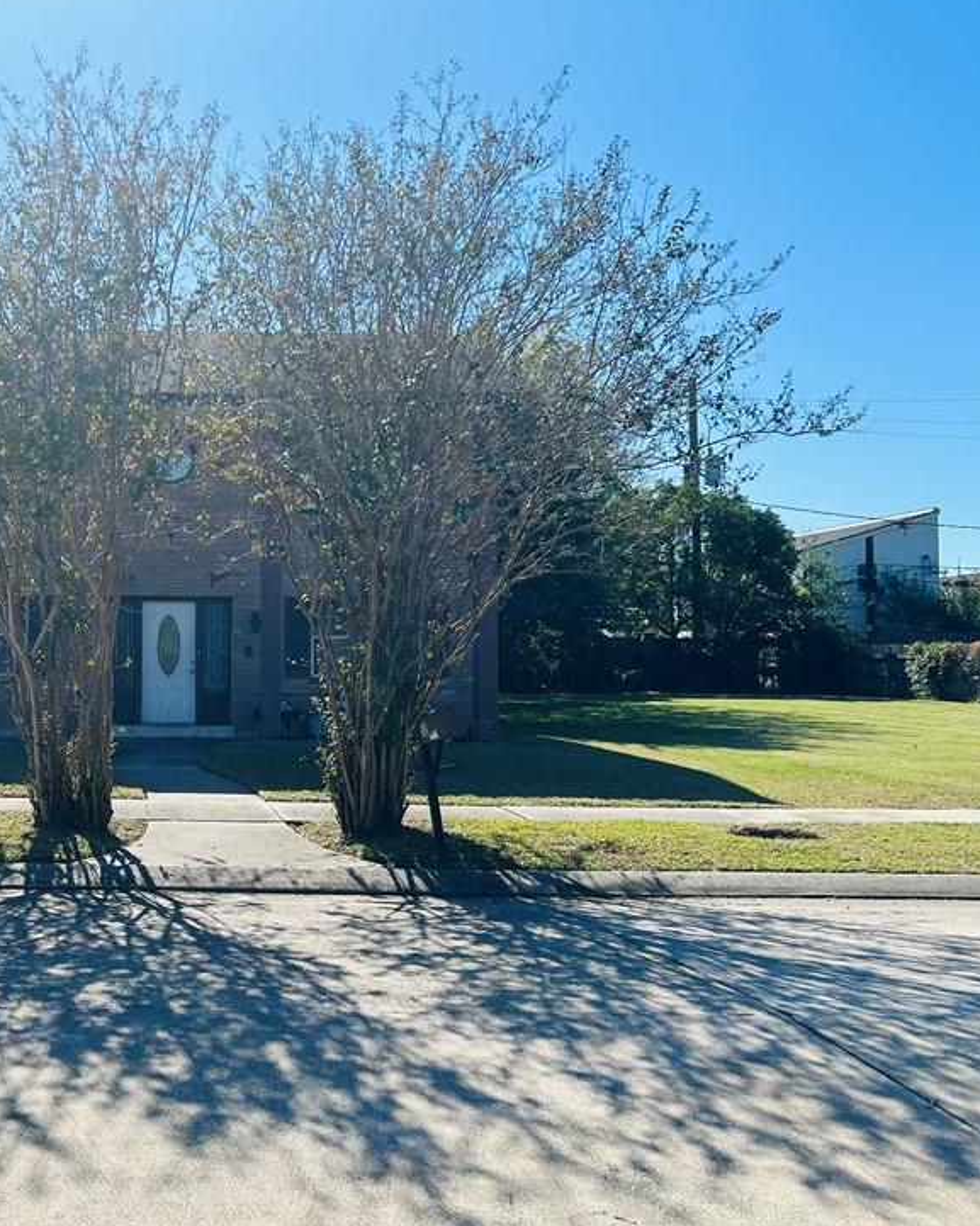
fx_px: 1306
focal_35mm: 36
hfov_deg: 39.1
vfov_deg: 50.3
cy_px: 606
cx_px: 156
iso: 50
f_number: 1.5
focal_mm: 5.7
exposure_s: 1/3968
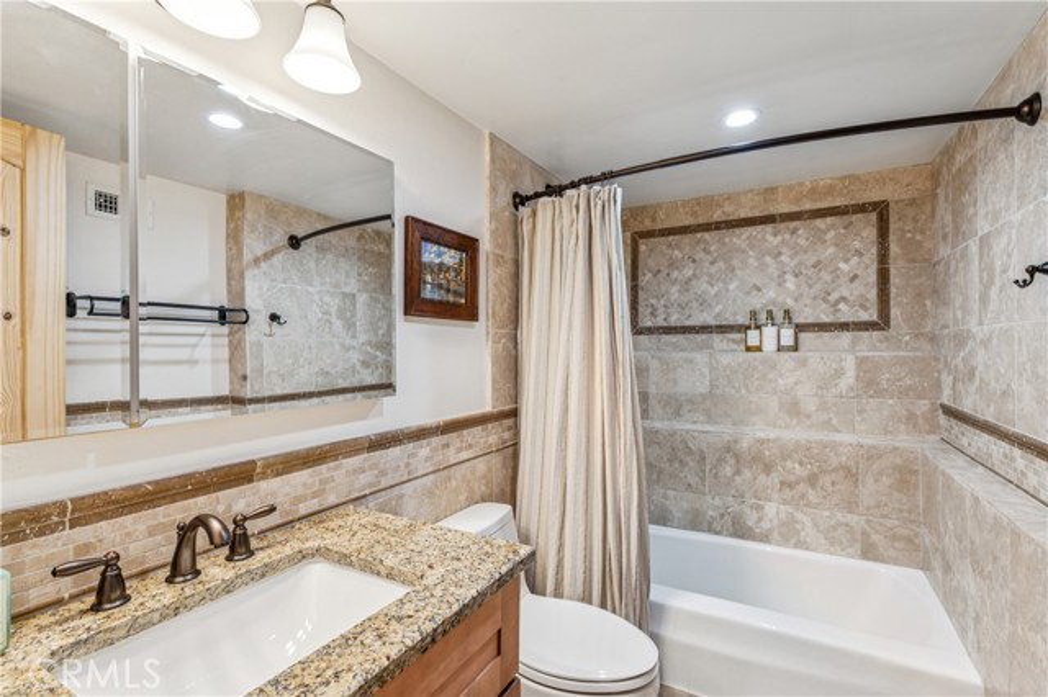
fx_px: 477
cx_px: 524
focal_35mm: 16
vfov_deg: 72.3
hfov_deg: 95.4
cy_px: 348
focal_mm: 16.4
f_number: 13
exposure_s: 1/3.33
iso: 100
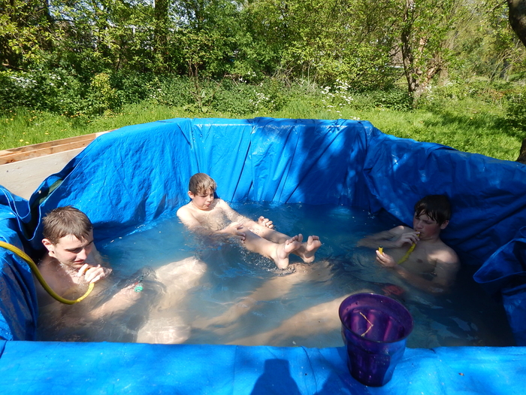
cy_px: 198
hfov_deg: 76.4
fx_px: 334
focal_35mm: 22
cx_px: 263
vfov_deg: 61.1
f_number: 3
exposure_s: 1/800
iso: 125
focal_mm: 4
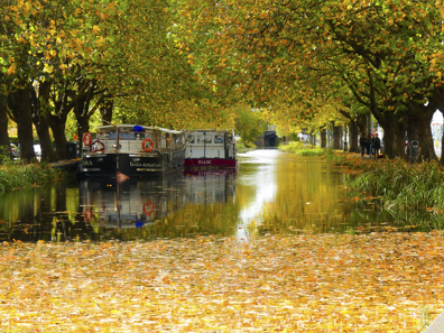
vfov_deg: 14.4
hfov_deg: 19.1
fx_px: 1321
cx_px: 223
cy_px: 166
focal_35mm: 103
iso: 100
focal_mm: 18.3
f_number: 4
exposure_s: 1/200
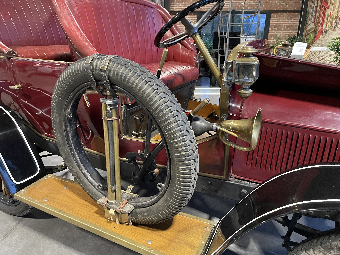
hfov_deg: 67.3
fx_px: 255
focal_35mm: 26
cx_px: 170
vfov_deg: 53.1
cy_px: 128
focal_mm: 4.2
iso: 640
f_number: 1.6
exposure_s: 1/33
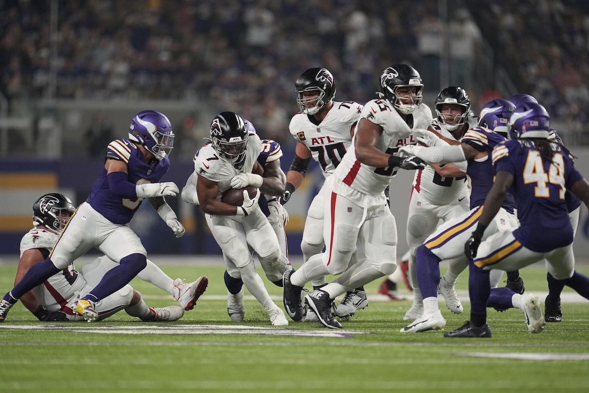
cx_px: 294
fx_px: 6544
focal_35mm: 400
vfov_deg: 3.4
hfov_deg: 5.2
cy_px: 196
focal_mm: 400
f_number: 2.8
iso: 3200
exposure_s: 1/2000
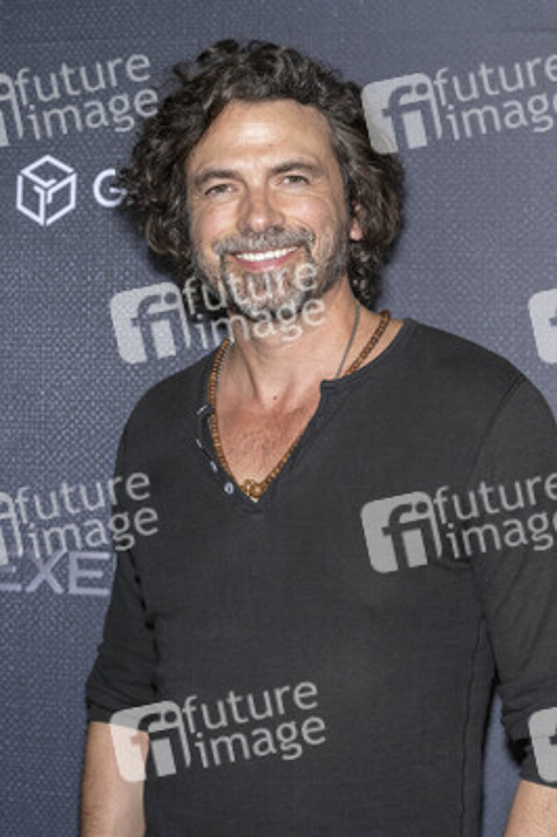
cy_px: 418
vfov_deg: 31.9
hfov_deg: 21.5
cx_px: 278
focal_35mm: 63
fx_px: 1465
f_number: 5.6
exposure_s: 1/200
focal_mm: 63
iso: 800
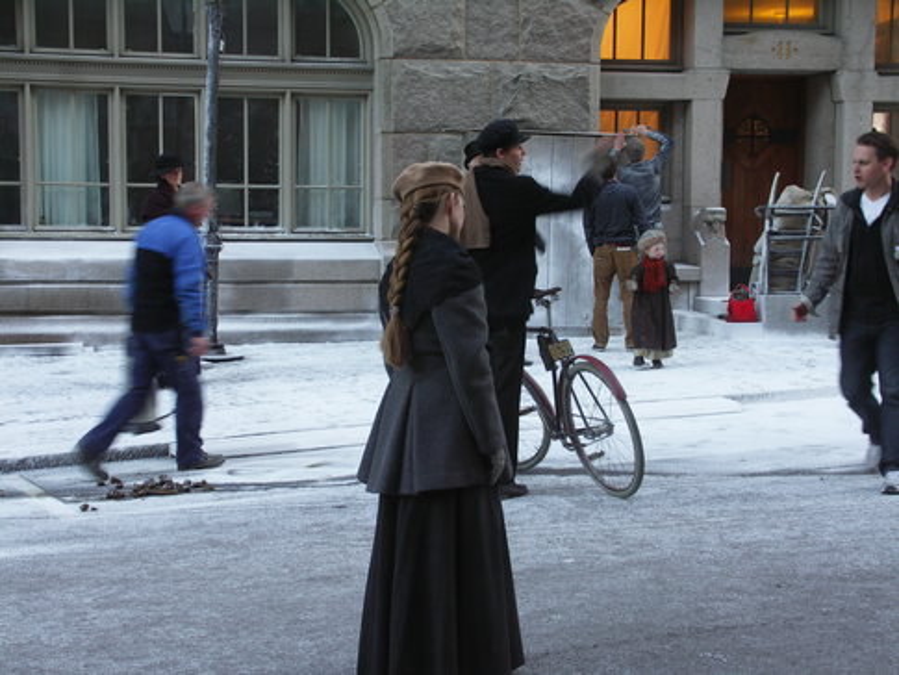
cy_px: 338
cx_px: 450
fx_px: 1663
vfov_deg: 22.9
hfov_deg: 30.3
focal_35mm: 64
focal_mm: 16.7
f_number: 4.5
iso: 100
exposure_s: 1/20
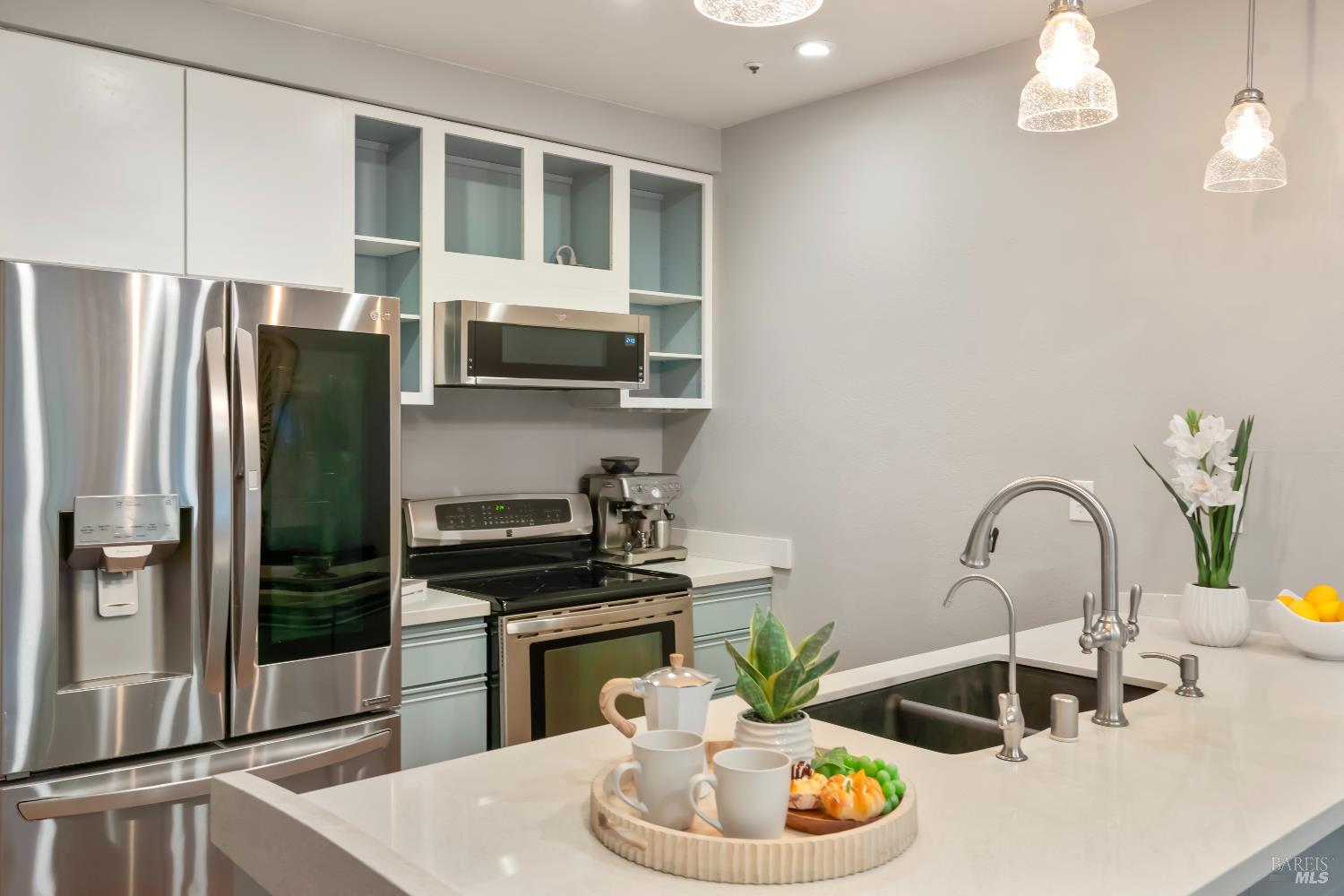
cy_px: 448
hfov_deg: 63.7
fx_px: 1083
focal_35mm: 29
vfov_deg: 45.0
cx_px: 672
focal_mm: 29
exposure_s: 1/10
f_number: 7.1
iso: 160
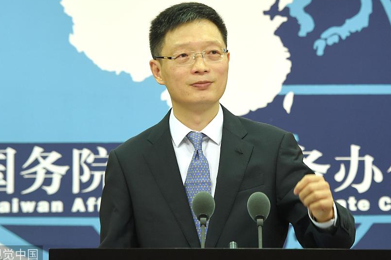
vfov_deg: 6.9
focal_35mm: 198
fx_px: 2147
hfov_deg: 10.4
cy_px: 97
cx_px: 221
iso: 1250
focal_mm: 155
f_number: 5
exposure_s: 1/250
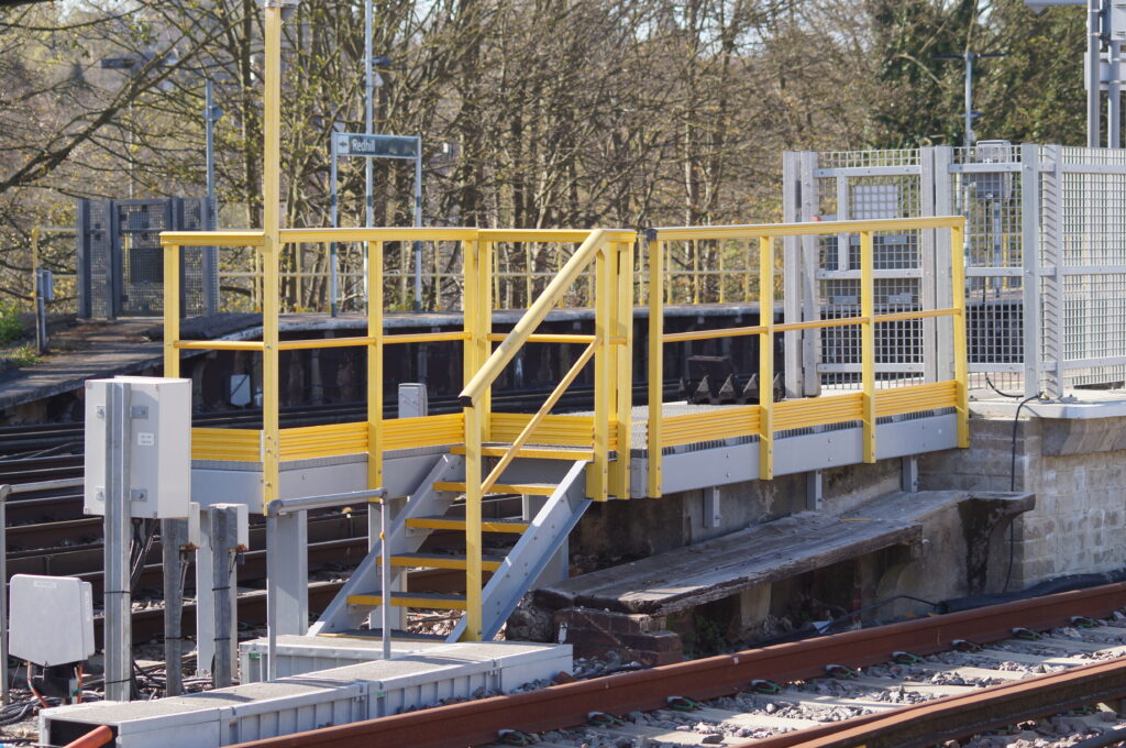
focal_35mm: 105
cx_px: 563
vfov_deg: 13.0
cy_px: 374
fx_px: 3280
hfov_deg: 19.5
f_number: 5.6
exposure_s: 1/250
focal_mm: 70
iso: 100
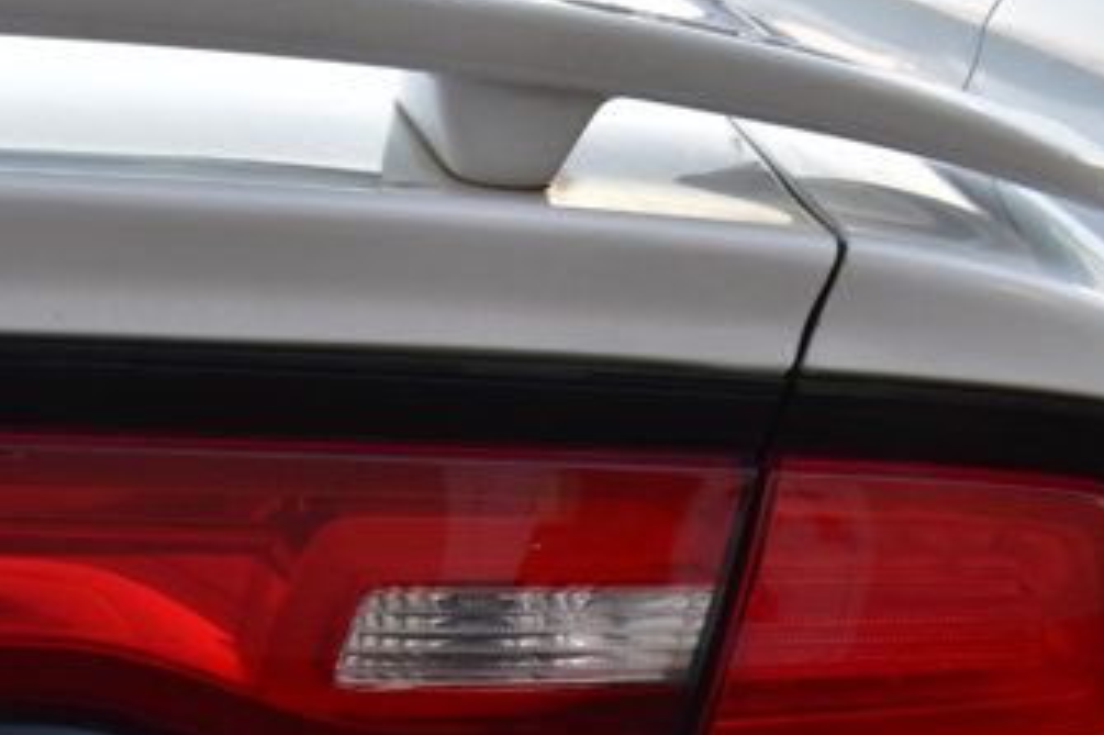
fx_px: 3234
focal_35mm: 106
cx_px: -488
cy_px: 949
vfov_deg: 12.6
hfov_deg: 17.6
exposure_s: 1/40
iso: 400
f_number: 7.1
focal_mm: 23
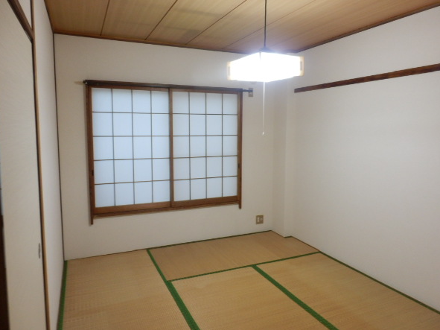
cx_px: 221
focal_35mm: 26
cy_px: 161
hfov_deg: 67.3
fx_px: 330
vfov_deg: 53.0
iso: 250
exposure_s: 1/30
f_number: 3
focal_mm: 4.2
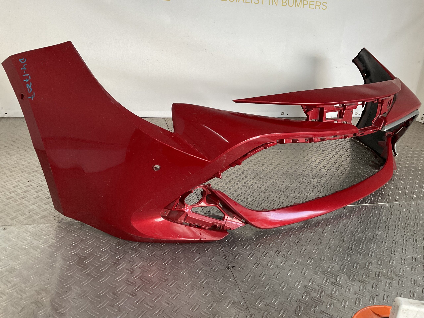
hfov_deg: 61.7
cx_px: 212
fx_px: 355
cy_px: 159
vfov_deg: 48.2
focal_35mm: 29
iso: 80
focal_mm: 3
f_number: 1.8
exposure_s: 1/60
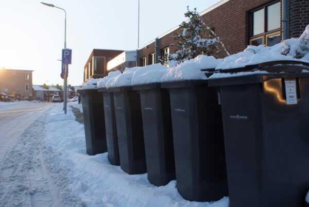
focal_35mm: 39
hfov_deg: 49.5
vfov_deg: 34.3
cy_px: 104
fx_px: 335
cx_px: 154
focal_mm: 26
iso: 100
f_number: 5.6
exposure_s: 1/60
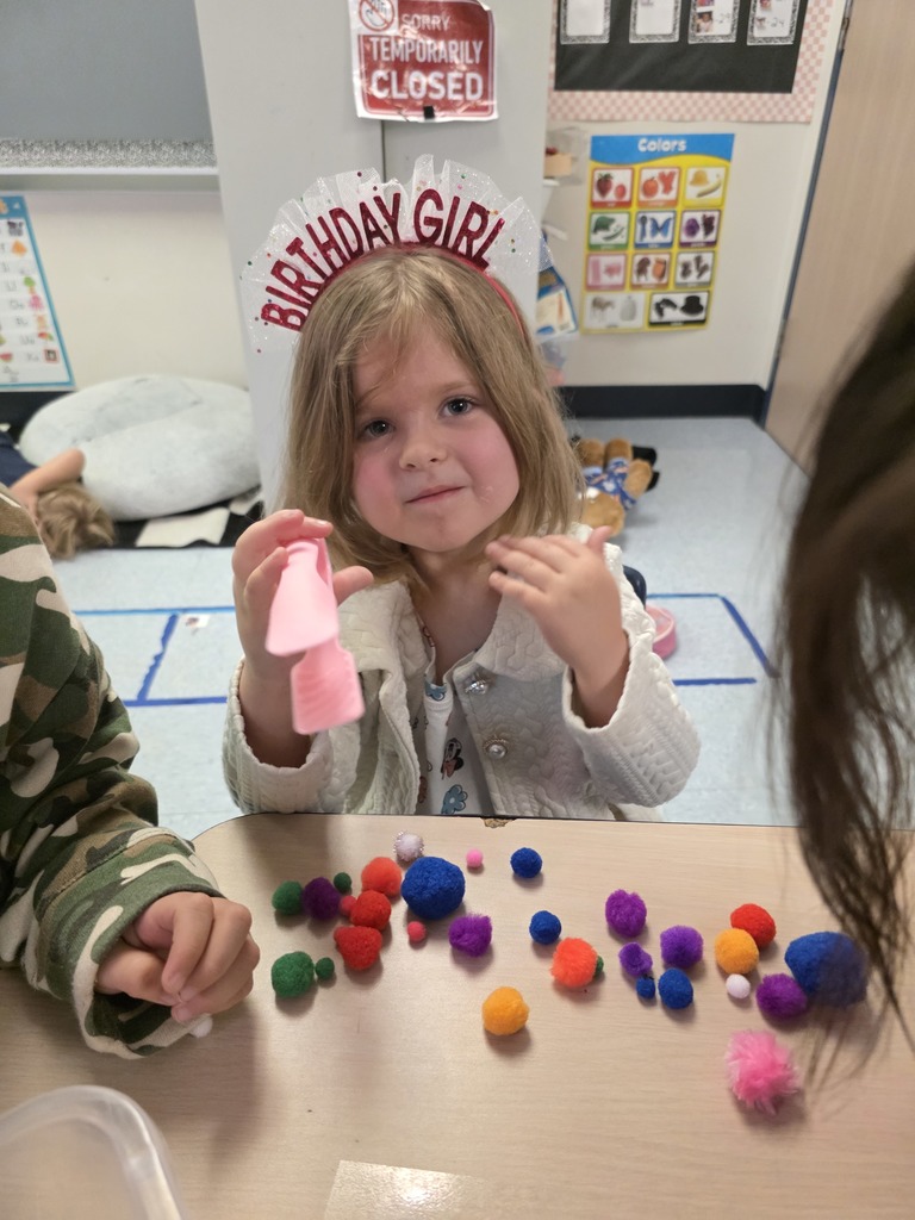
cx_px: 458
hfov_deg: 58.9
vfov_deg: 73.9
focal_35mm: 23
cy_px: 610
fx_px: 811
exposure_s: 1/53.5
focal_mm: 6.3
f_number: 1.7
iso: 640
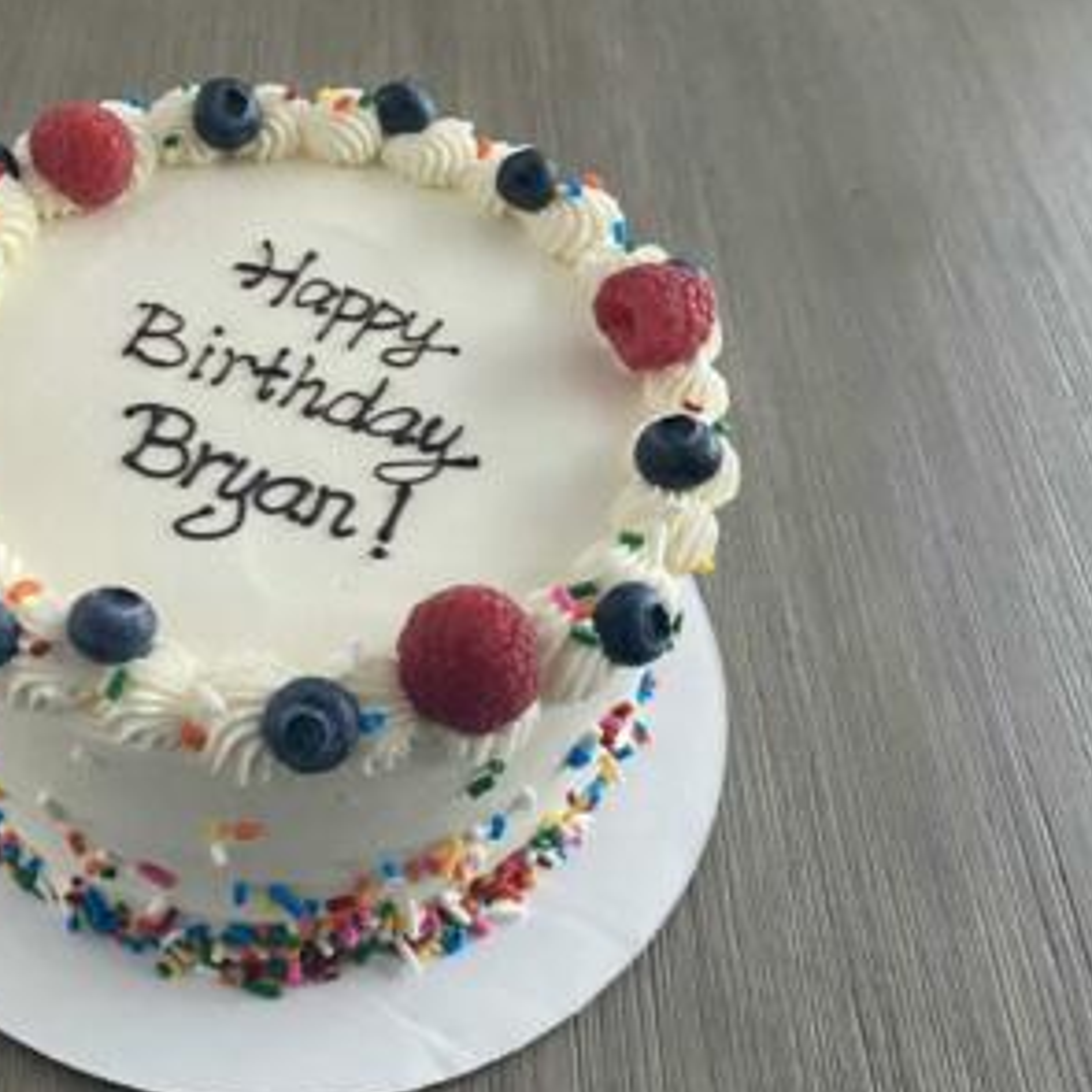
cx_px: 278
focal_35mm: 39
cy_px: 557
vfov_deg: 42.8
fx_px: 1392
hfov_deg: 41.6
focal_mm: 4.25
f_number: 1.8
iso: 400
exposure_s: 1/60
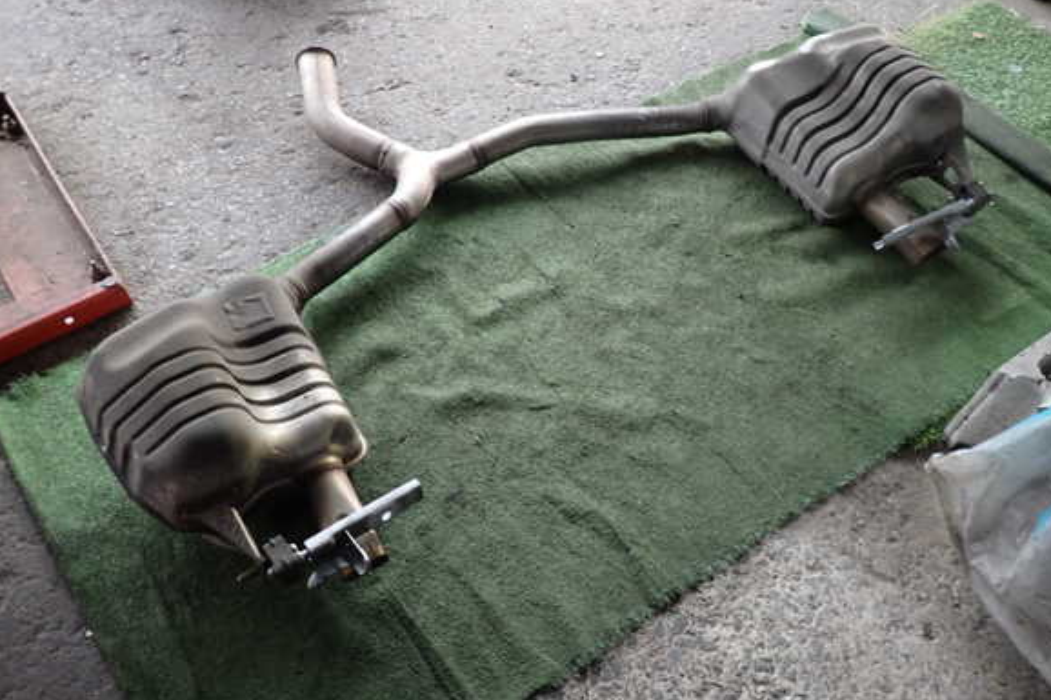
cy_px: 358
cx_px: 529
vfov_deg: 47.9
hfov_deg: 67.4
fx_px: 788
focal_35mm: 27
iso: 200
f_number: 2
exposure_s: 1/30
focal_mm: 4.5
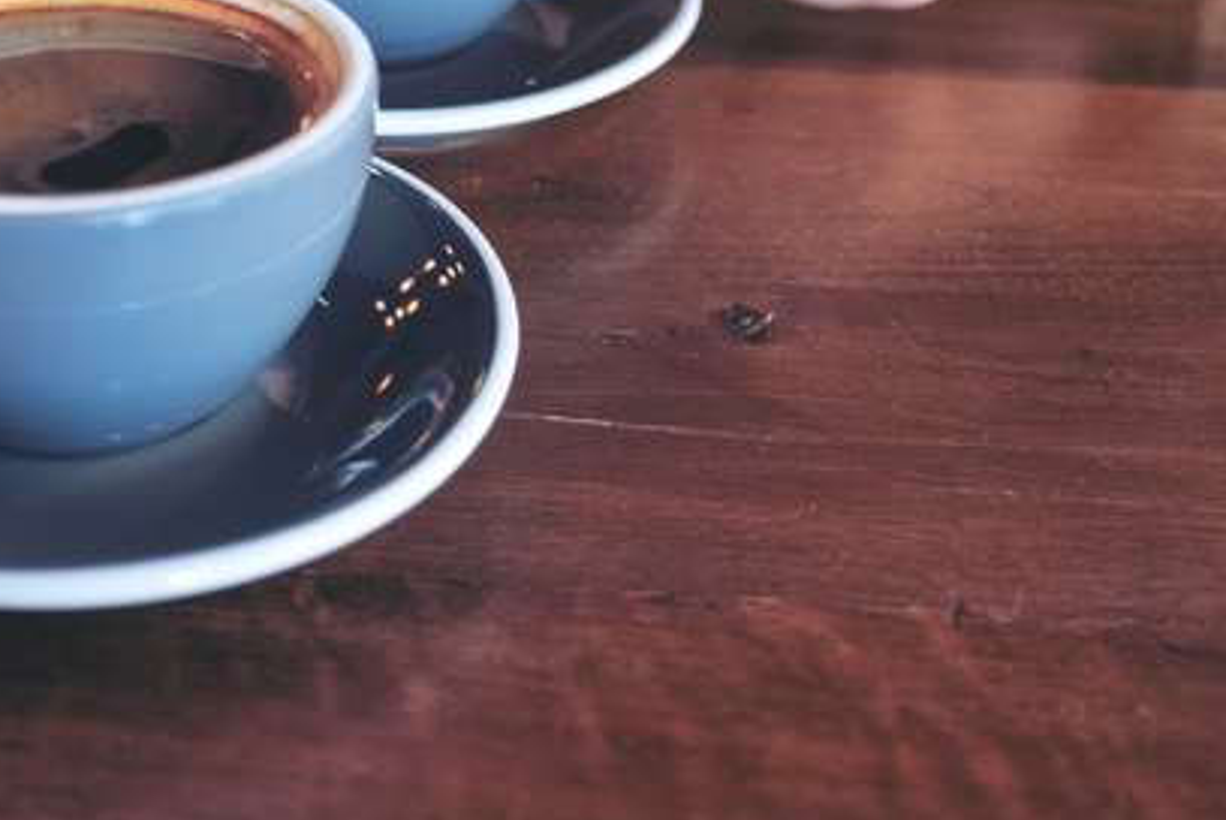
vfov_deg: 20.9
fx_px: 2181
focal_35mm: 64
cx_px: 367
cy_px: 113
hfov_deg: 31.1
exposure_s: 1/35
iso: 1250
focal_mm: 24.2
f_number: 2.8
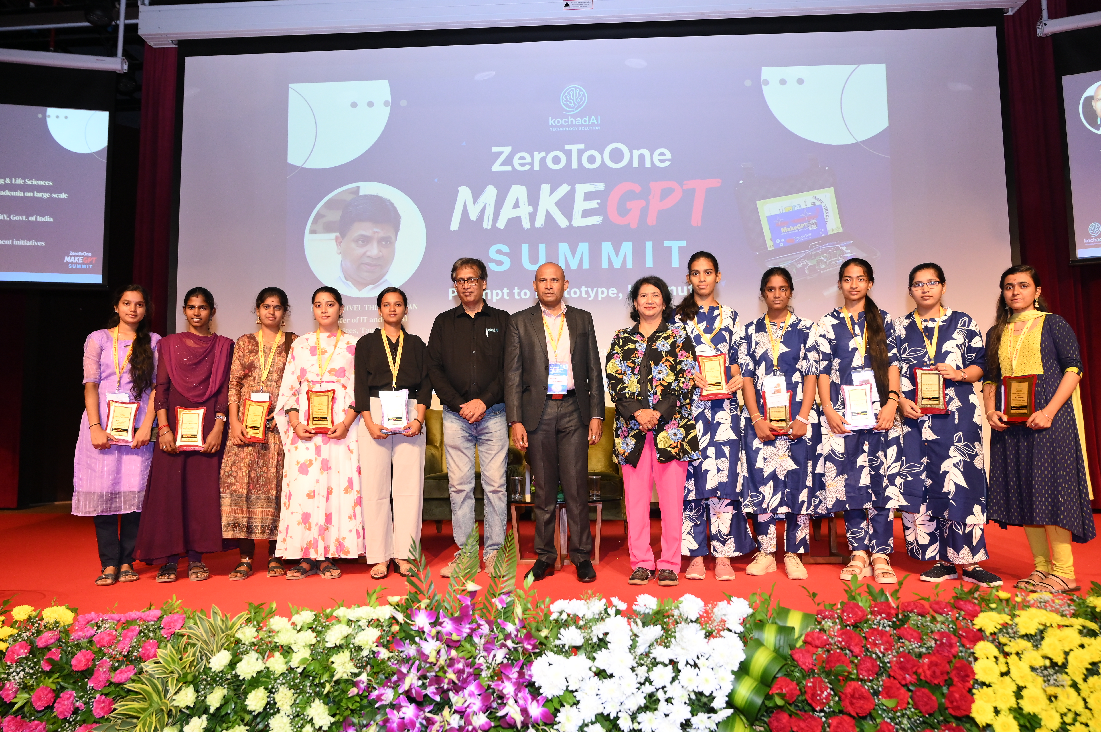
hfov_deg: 66.4
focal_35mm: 28
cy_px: 366
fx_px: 840
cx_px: 550
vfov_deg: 47.1
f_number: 5
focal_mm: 27.5
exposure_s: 1/160
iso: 2500
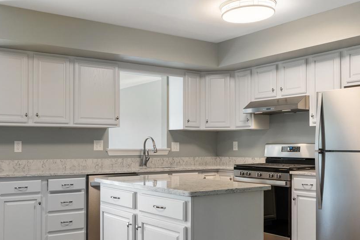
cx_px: 128
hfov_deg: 47.9
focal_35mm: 40
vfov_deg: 33.0
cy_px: 166
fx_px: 400
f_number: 8
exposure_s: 1/4
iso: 400
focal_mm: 16
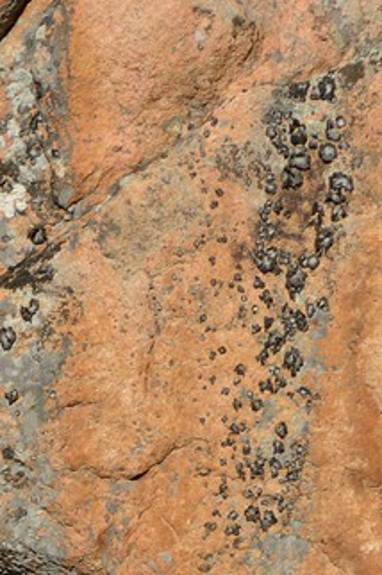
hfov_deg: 1.4
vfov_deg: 2.1
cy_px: 1316
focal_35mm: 994
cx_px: -562
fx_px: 15854
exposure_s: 1/200
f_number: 14
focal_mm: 200
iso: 200
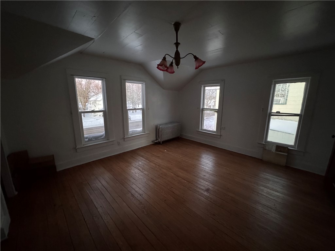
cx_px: 168
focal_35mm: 14
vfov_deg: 85.7
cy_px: 126
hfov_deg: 102.1
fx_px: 135
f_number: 2.2
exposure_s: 1/40
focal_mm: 2.22
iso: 1250
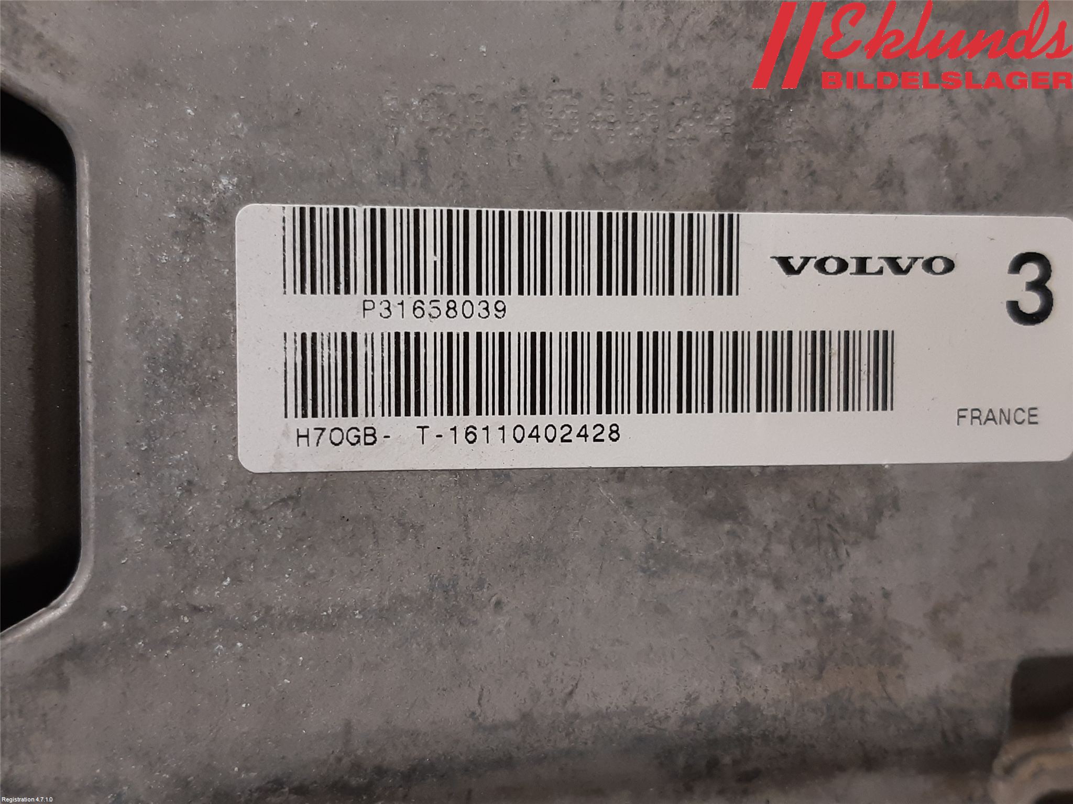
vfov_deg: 53.1
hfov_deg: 67.3
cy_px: 402
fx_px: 806
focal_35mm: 26
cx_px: 536
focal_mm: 3.93
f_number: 1.7
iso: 125
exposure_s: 1/50
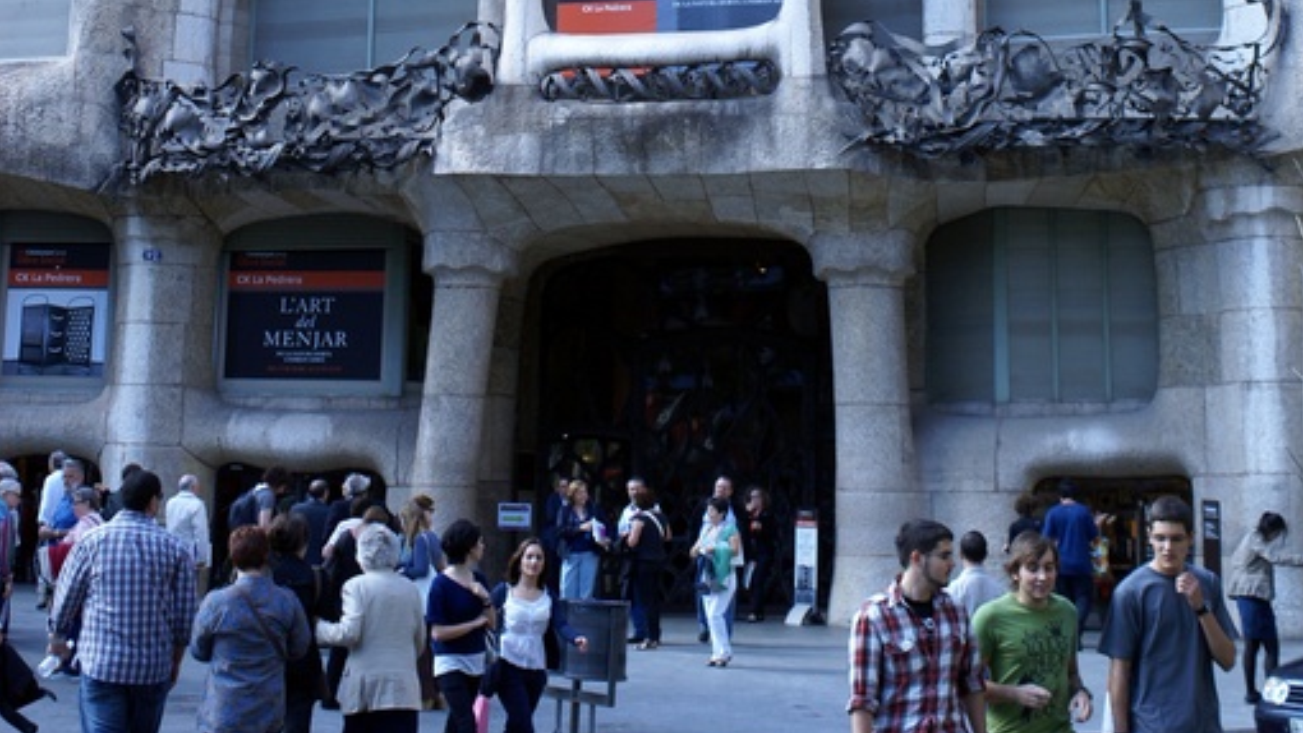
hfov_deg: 29.7
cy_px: -225
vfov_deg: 16.1
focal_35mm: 71
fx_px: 2453
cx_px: 652
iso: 200
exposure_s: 1/125
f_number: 7.1
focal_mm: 30
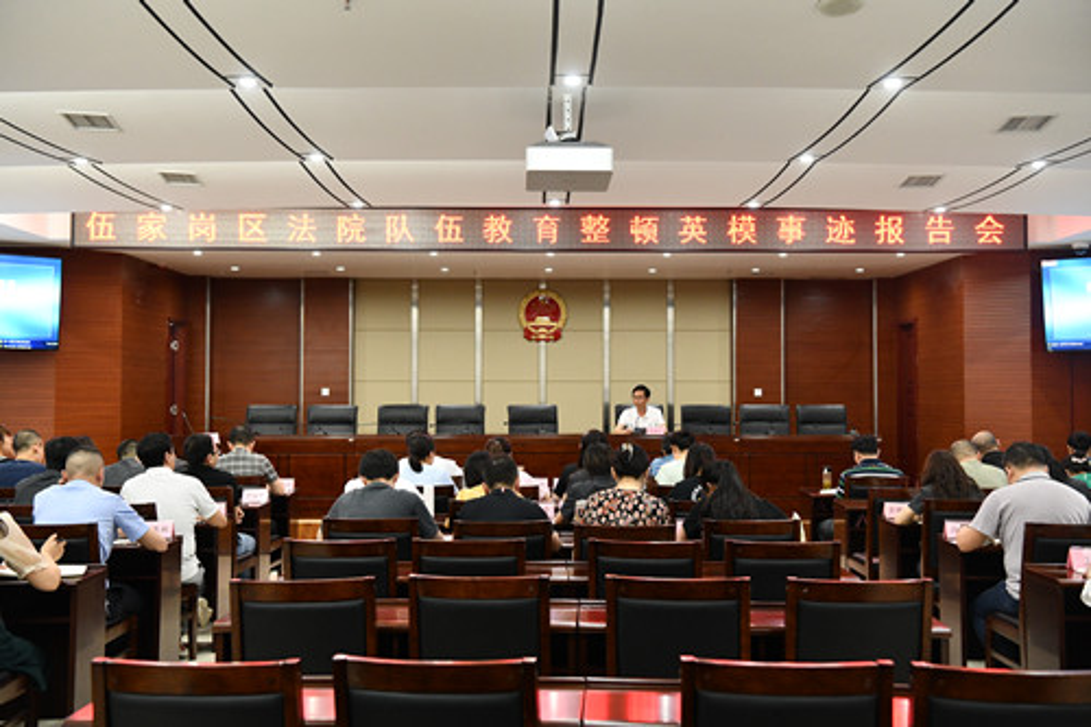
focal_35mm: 46
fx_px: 1394
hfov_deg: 42.8
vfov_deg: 29.2
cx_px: 546
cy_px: 364
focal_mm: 46
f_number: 4.5
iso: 3200
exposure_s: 1/80
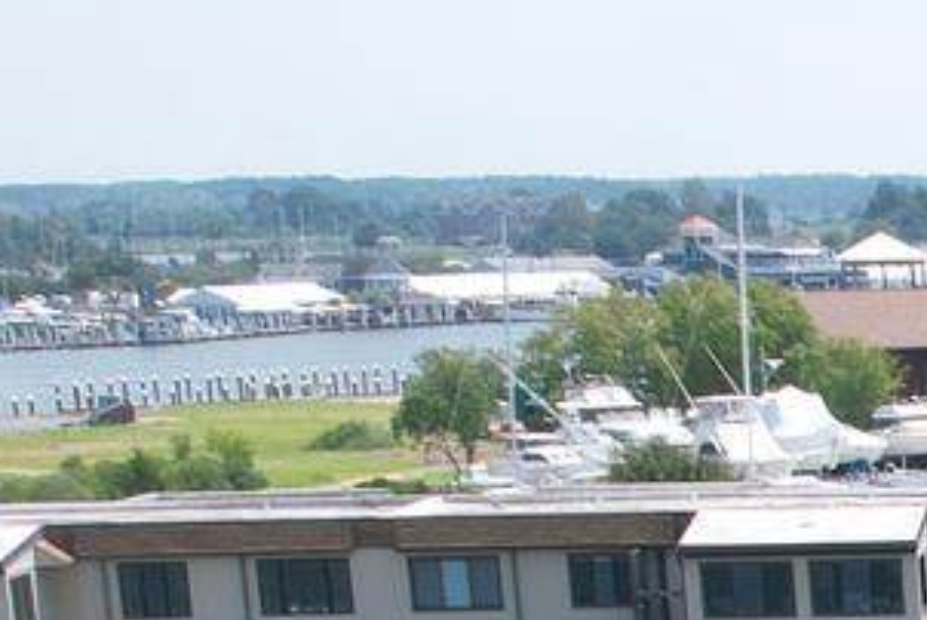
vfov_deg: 8.6
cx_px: 1961
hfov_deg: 12.0
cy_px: 1377
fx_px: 3840
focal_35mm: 149
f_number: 2.8
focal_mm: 8.38
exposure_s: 1/320
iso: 100
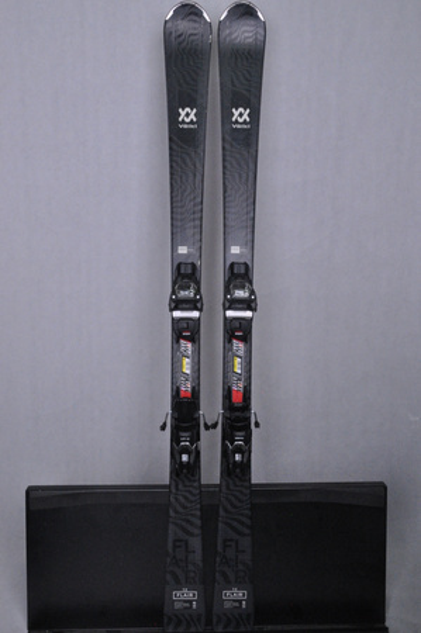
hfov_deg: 36.8
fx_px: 633
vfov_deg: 53.2
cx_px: 210
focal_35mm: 36
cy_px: 316
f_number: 11
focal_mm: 24
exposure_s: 1/125
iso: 3200
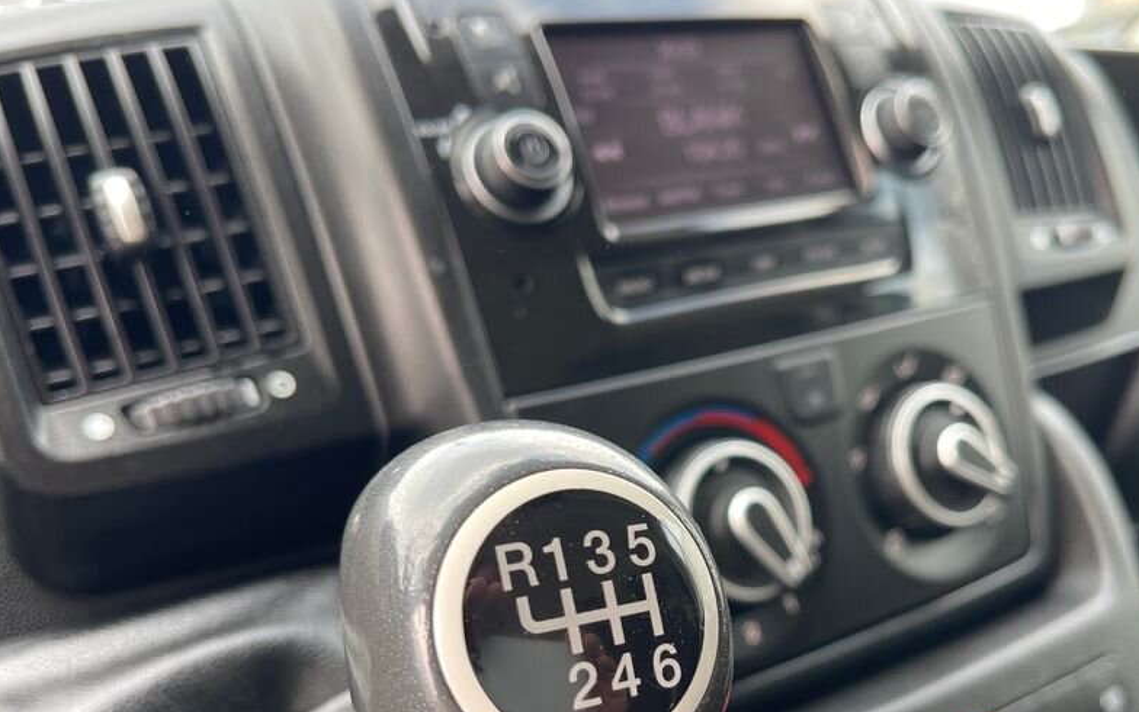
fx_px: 1117
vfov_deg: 34.9
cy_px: 494
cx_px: 670
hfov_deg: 53.7
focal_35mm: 36
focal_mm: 5.1
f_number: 1.6
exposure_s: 1/121
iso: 80
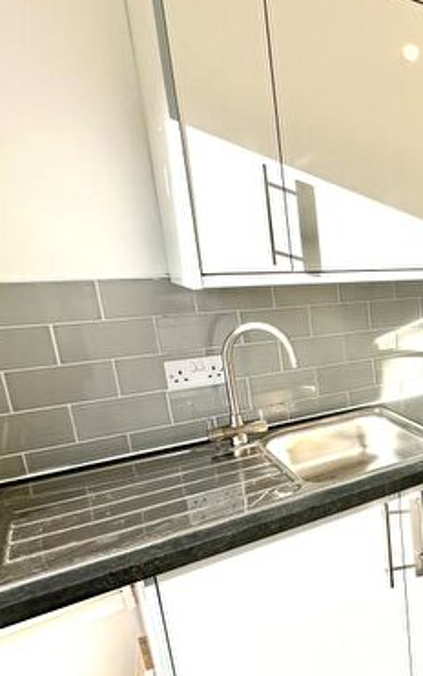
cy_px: 371
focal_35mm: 28
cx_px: 540
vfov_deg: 66.3
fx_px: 516
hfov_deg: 33.5
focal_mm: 2.22
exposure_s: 1/1114
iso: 50
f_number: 2.2
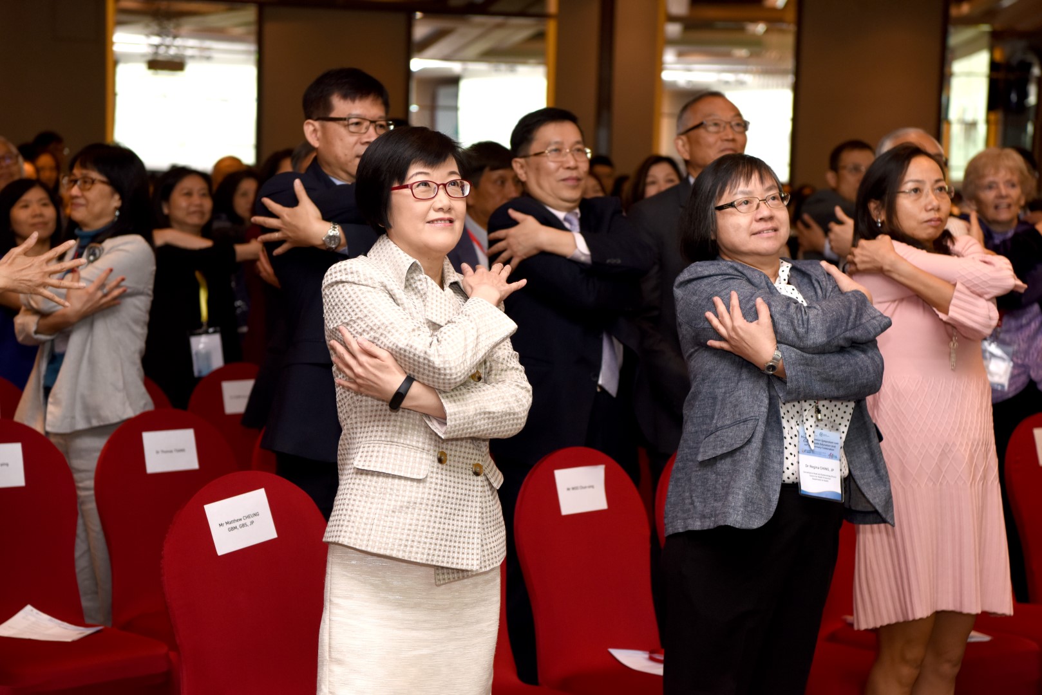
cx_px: 521
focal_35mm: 70
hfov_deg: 28.8
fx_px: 2027
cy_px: 348
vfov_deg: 19.5
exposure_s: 1/60
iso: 800
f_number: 4
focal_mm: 70
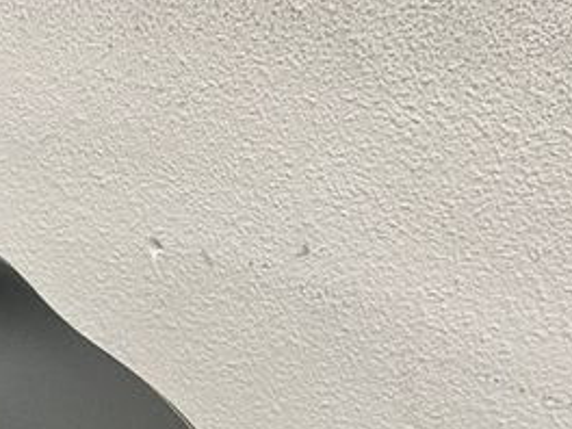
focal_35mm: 63
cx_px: -24
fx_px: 1041
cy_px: 468
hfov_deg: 28.5
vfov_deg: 22.1
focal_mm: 5.1
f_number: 1.6
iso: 100
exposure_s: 1/50
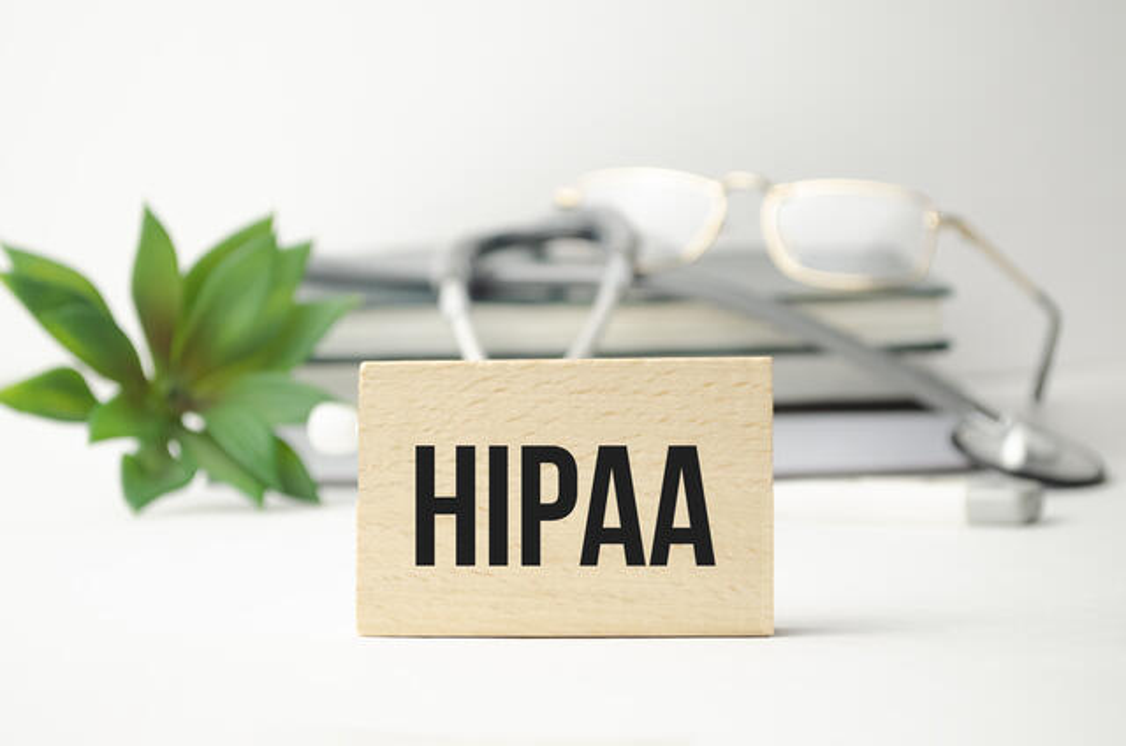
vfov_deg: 18.8
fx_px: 2248
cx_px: 563
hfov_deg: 28.1
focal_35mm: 72
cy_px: 373
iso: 640
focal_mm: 48
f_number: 5.6
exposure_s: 1/60
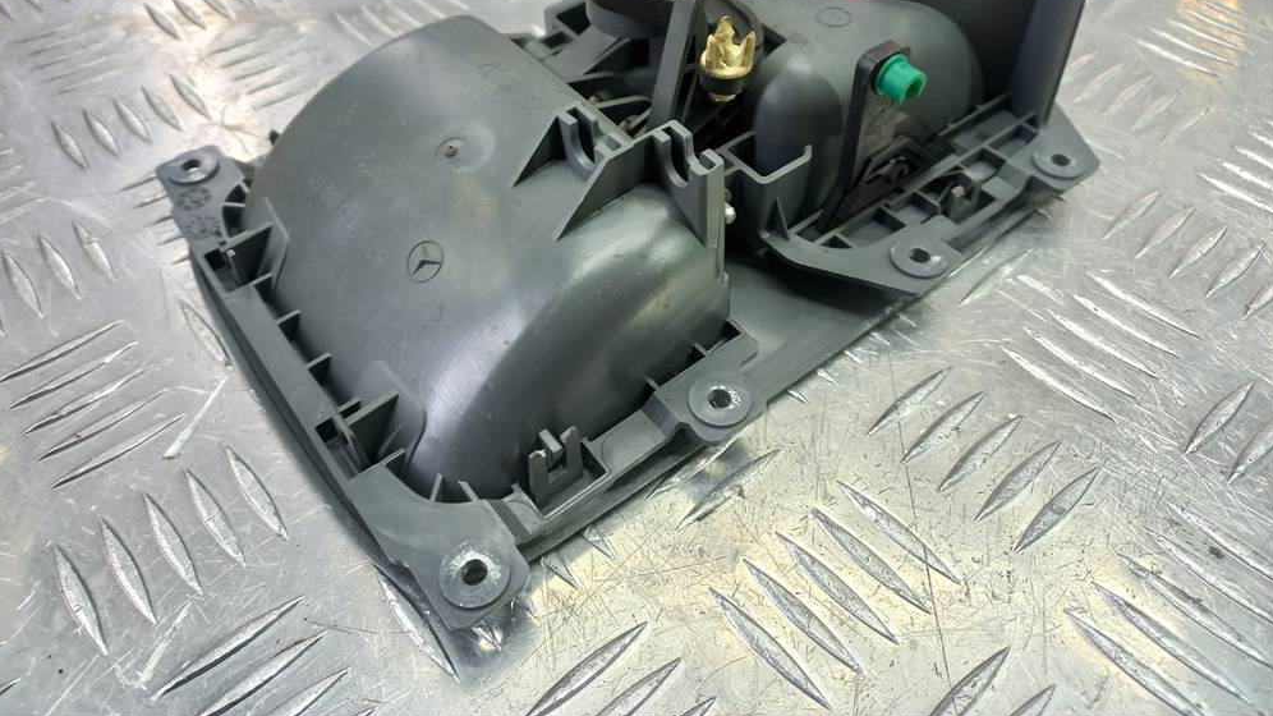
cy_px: 228
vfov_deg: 40.9
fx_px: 945
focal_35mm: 28
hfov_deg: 67.9
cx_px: 624
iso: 100
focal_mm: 4.6
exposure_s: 1/50
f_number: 1.8
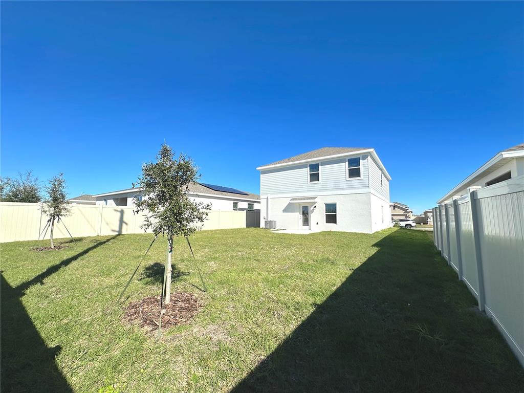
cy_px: 196
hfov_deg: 102.1
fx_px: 212
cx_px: 262
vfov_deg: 85.7
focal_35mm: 14
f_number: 2.2
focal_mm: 2.22
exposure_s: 1/3040
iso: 40
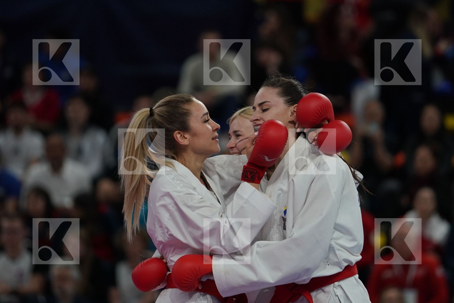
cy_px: 152
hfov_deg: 6.9
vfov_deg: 4.6
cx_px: 227
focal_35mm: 300
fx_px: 3783
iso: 1250
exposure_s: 1/1000
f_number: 2.8
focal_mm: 200
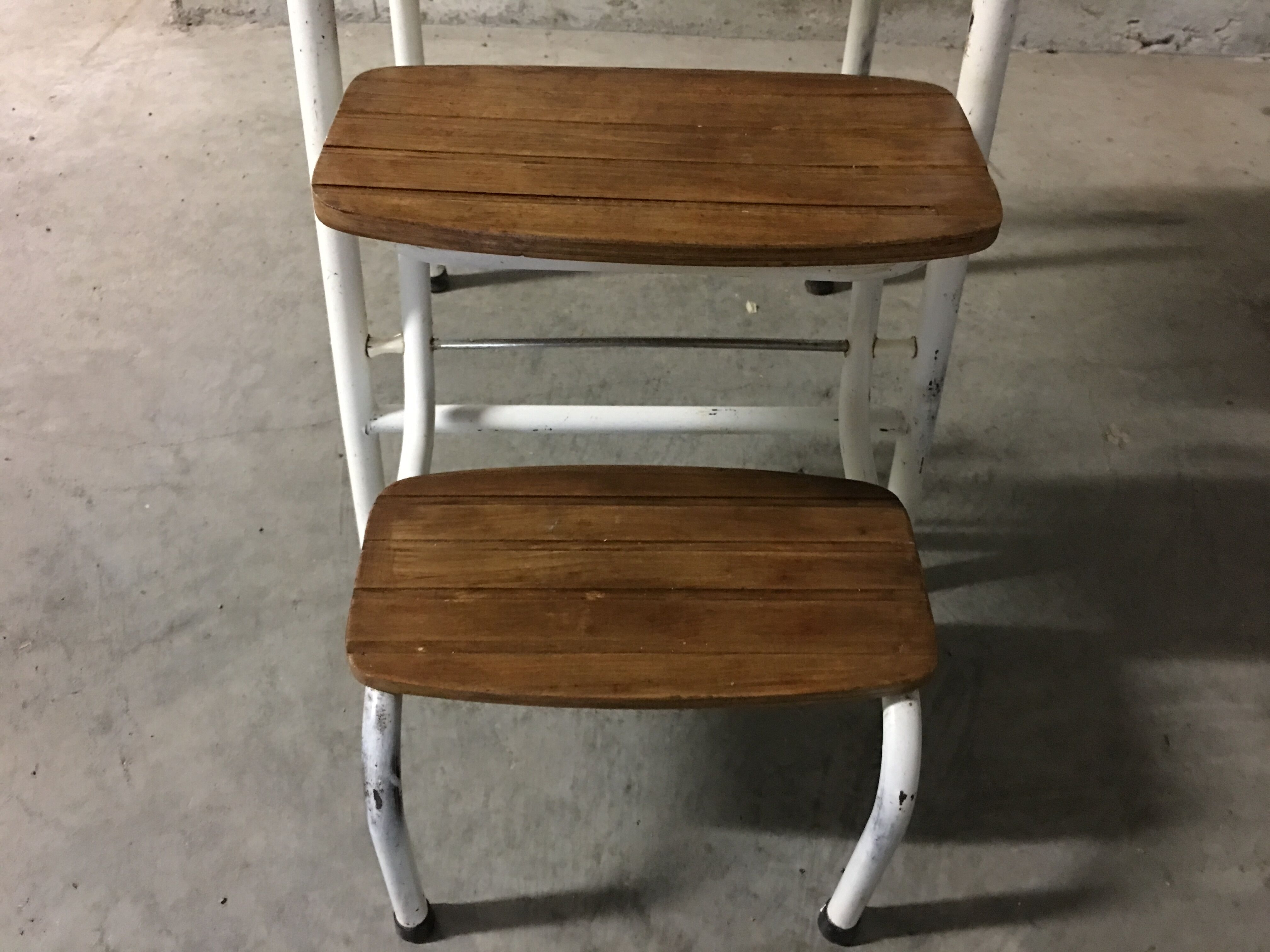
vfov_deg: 48.2
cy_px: 476
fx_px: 1064
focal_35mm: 29
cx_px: 635
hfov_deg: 61.7
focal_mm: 4.15
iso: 125
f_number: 2.2
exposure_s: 1/4
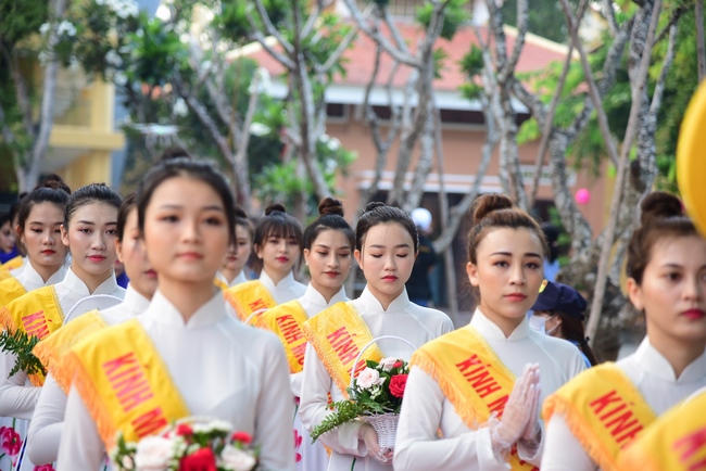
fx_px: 2197
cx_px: 353
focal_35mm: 112
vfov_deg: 12.2
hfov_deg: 18.3
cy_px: 236
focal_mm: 112
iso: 500
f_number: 4
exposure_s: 1/100
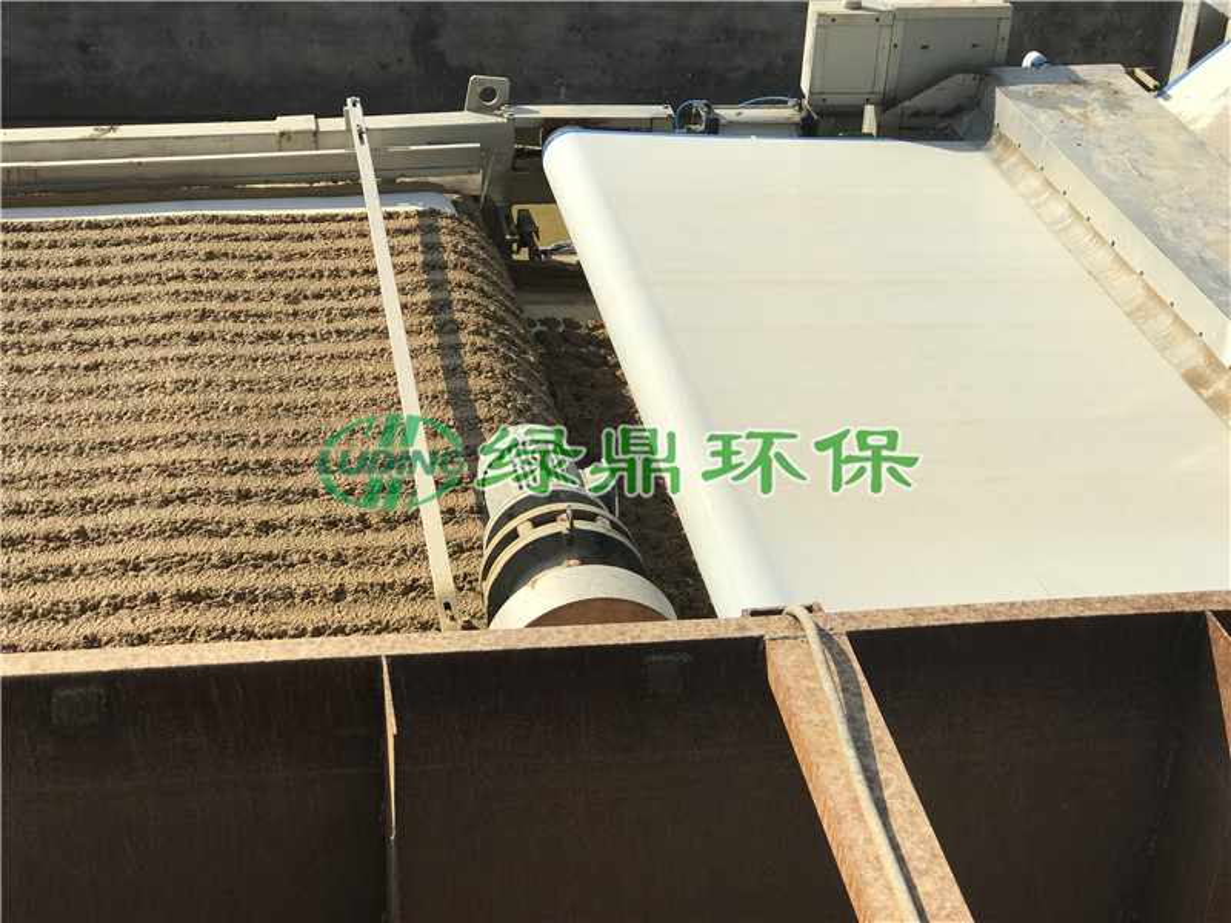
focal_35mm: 57
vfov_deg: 25.7
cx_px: 616
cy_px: 462
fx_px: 2027
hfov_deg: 33.8
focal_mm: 6.6
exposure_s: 1/1140
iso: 20
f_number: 2.8
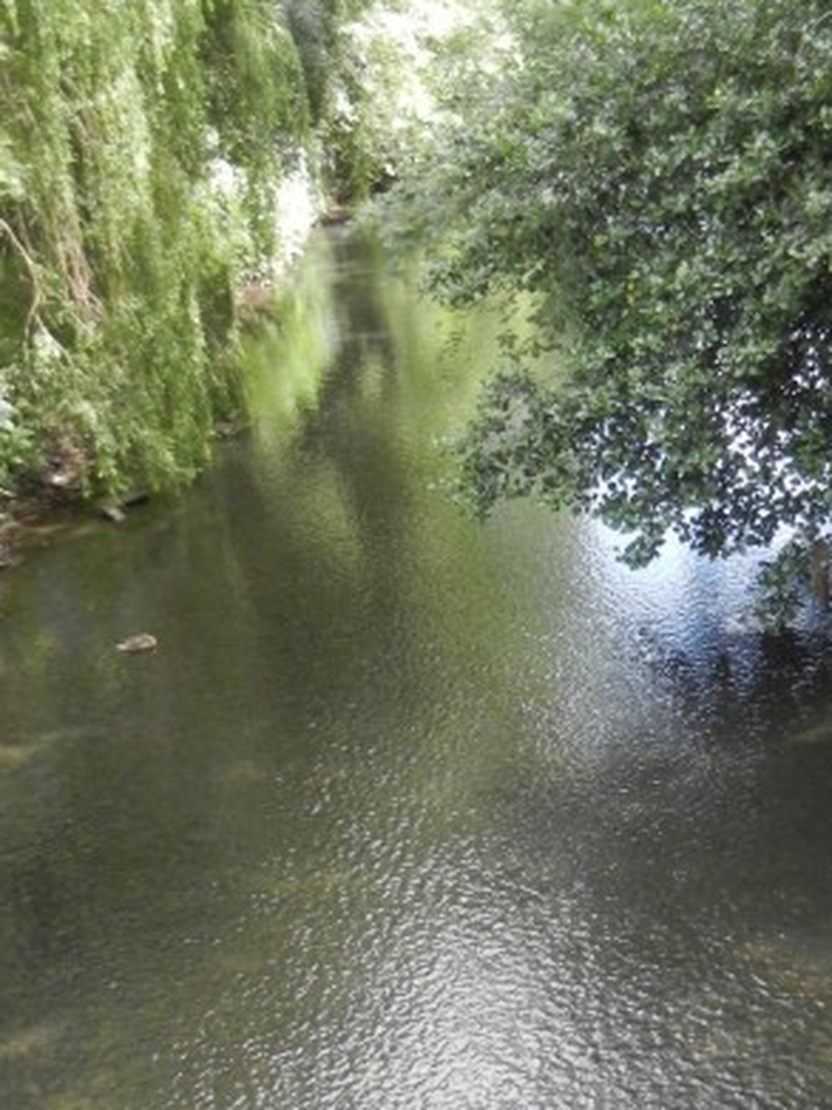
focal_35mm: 59
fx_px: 1892
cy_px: 724
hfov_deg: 24.5
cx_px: 625
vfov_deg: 32.5
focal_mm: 5.4
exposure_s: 1/250
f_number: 3.5
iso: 625
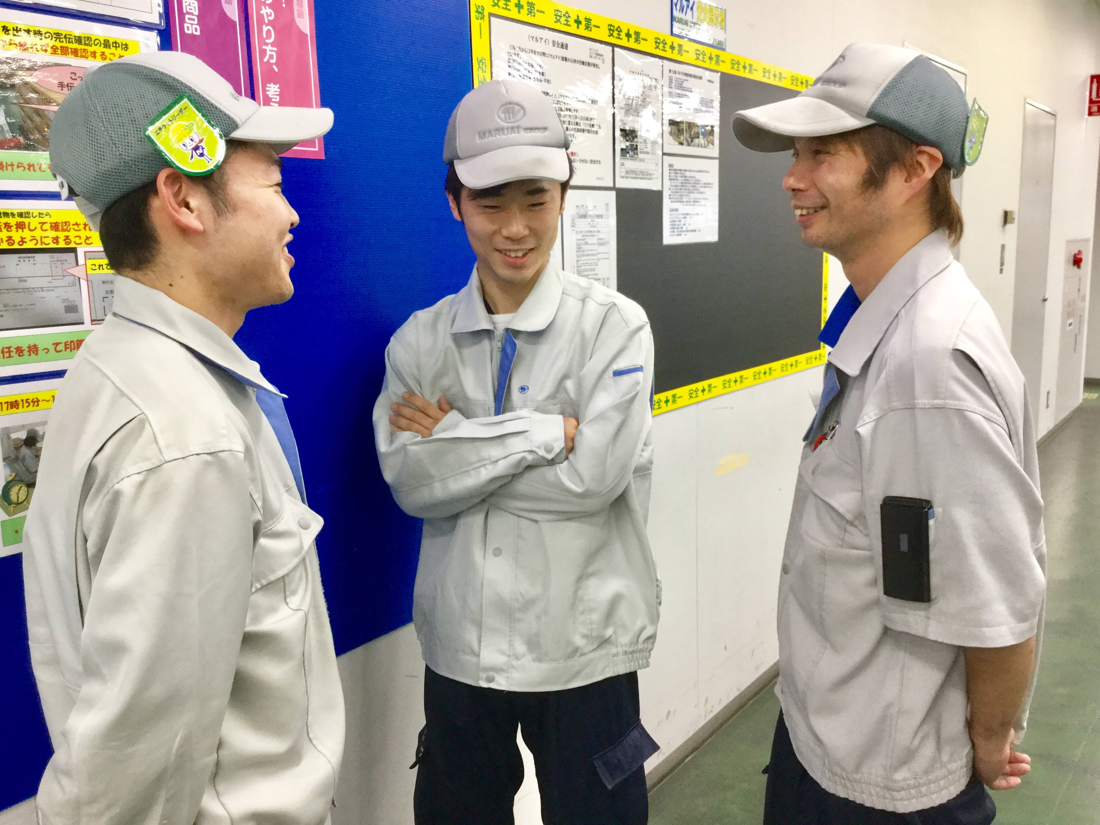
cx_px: 550
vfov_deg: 45.4
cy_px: 412
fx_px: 985
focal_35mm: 31
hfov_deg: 58.4
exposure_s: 1/30
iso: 50
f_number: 2.4
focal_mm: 3.3
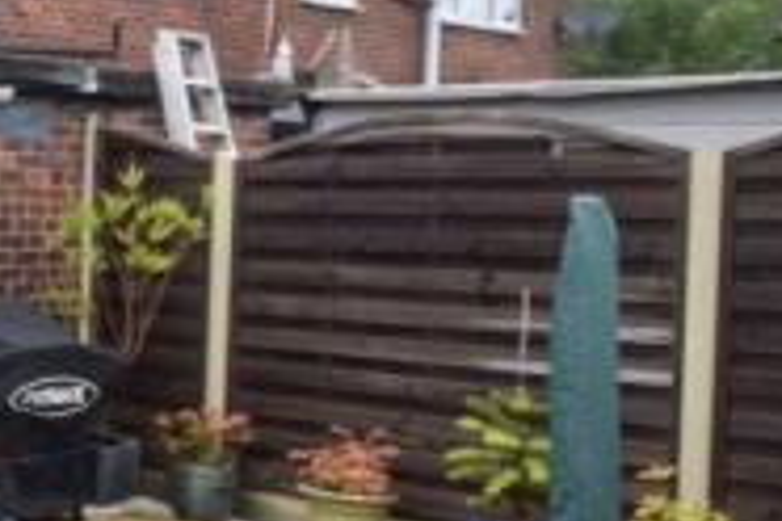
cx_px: -511
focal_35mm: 69
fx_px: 1494
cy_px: 263
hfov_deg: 22.0
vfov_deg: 19.8
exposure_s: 1/200
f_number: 7.1
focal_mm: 13
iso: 400
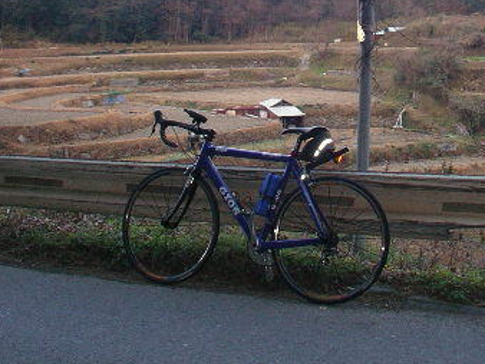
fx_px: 981
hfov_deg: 27.7
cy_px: 89
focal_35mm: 70
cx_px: 297
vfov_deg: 20.9
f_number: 2.8
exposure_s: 1/60
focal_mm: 5.7
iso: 100
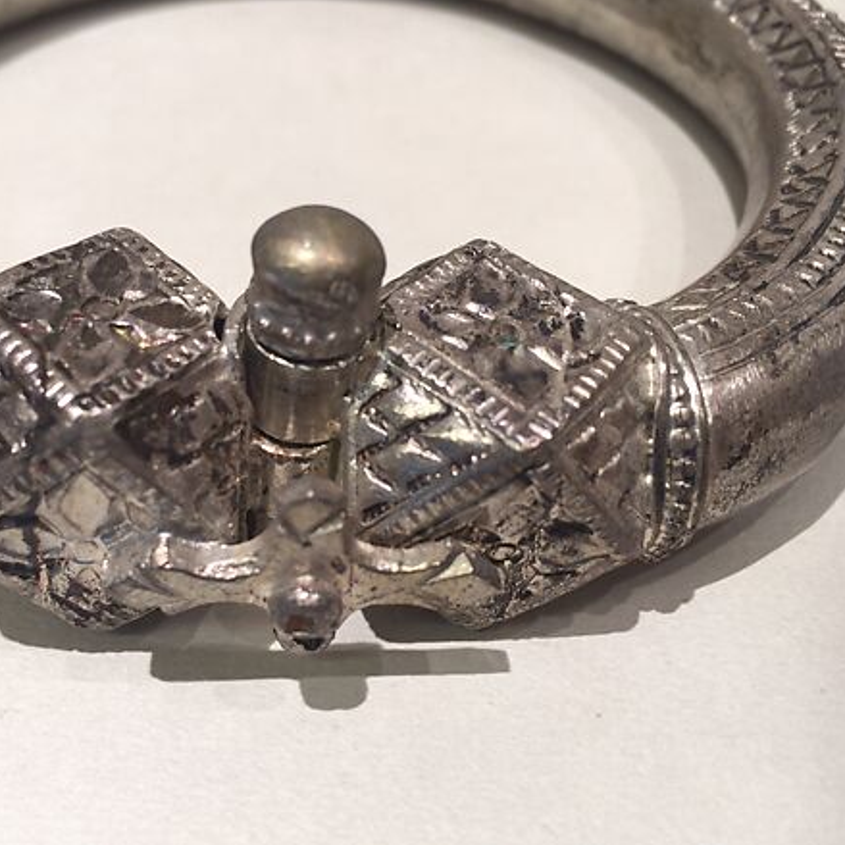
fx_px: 967
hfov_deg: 46.8
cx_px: 320
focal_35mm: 35
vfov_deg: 47.2
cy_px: 414
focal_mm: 4.15
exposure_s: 1/30
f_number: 2.2
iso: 40
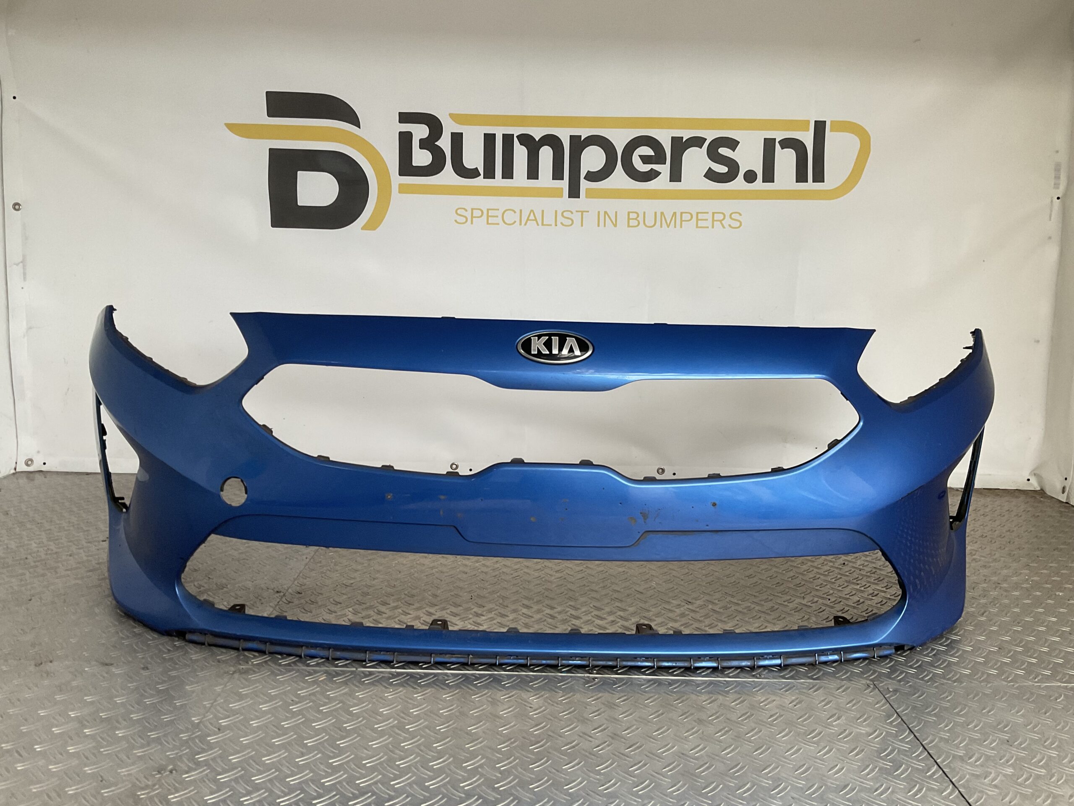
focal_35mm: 29
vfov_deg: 48.2
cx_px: 537
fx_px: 900
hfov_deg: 61.7
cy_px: 403
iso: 64
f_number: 1.8
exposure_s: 1/60
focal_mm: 3
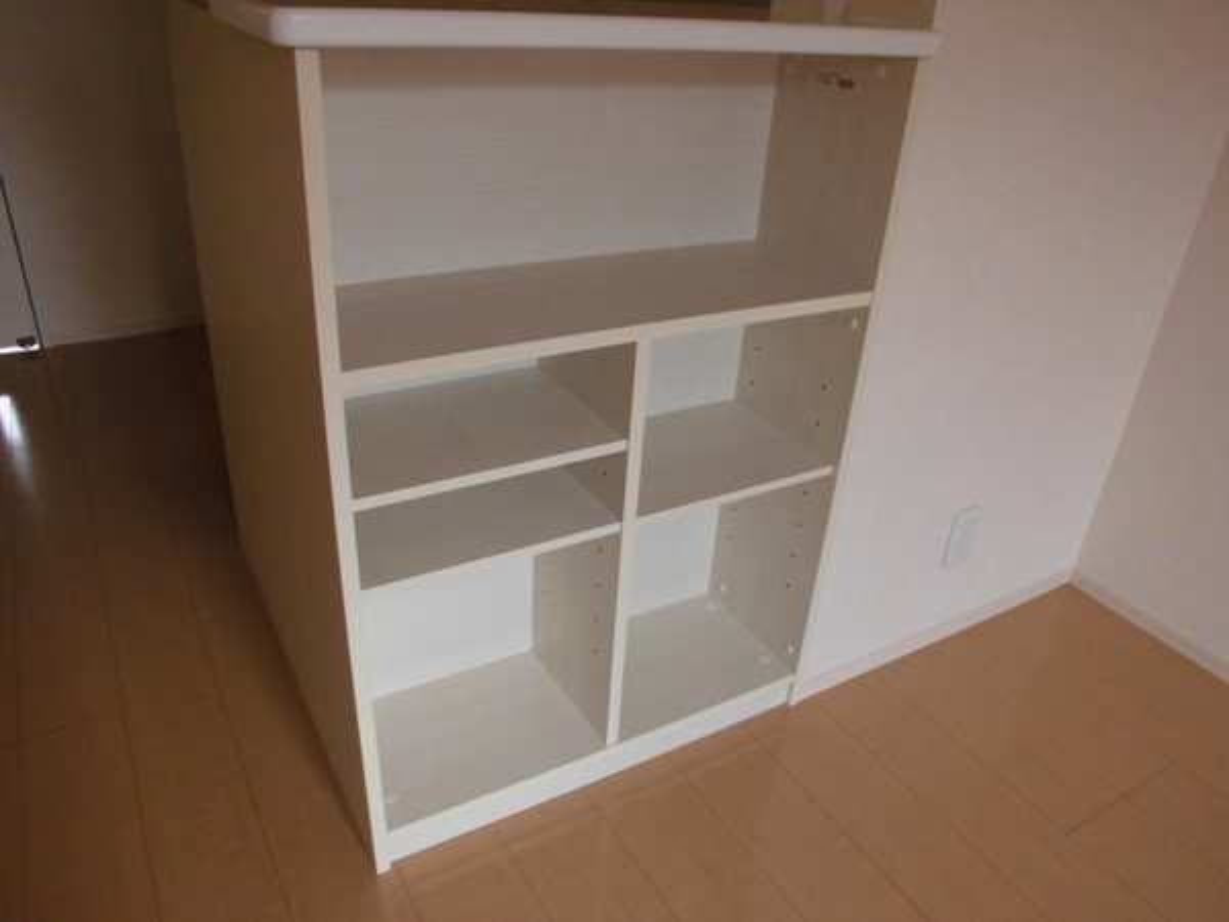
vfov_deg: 53.1
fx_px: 923
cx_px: 614
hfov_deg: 67.3
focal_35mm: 26
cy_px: 461
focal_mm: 4.6
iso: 100
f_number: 3.5
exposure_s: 1/60
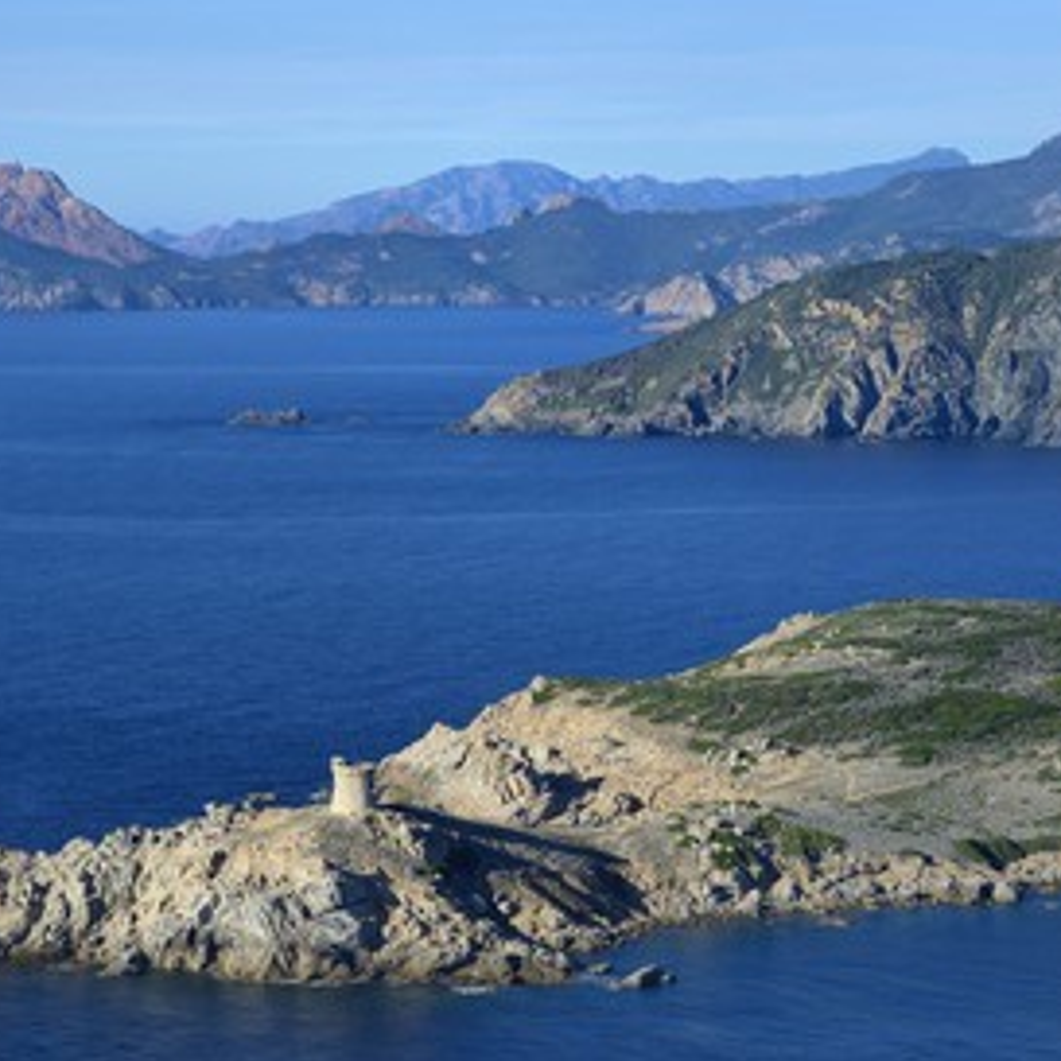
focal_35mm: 128
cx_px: 319
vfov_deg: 13.6
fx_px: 4439
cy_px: 529
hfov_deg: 13.6
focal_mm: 98
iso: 400
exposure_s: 1/1000
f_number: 10
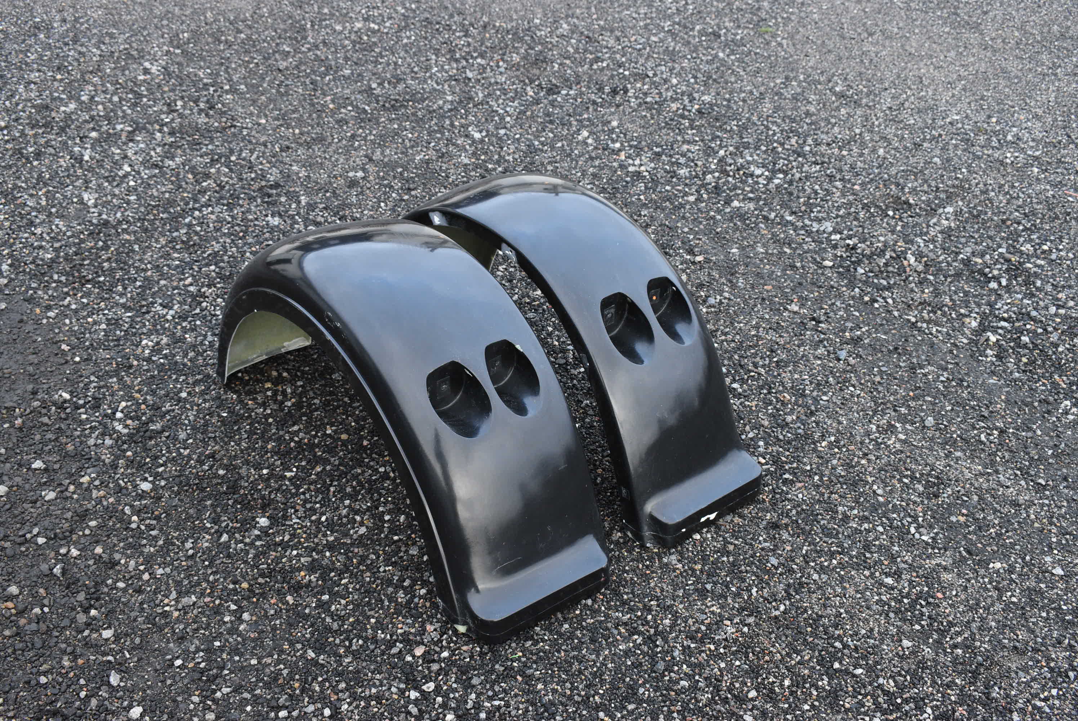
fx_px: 1079
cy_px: 360
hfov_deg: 53.1
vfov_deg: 36.9
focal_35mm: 36
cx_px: 539
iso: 1250
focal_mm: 24
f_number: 7.1
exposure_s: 1/200
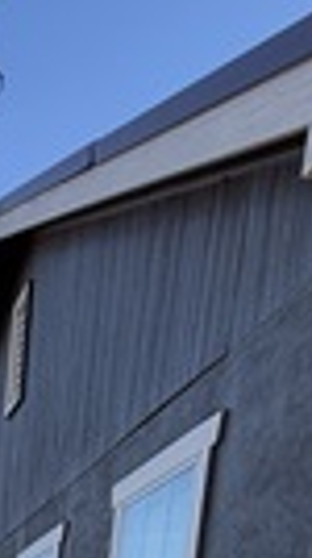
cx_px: -416
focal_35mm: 73
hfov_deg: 12.9
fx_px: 1078
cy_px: 924
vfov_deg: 21.8
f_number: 2.2
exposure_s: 1/770
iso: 32
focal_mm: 2.22
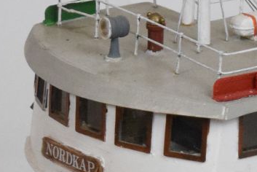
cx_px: 254
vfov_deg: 3.0
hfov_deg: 4.4
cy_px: 140
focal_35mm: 467
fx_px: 3335
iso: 3200
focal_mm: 55
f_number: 7.1
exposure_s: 1/200
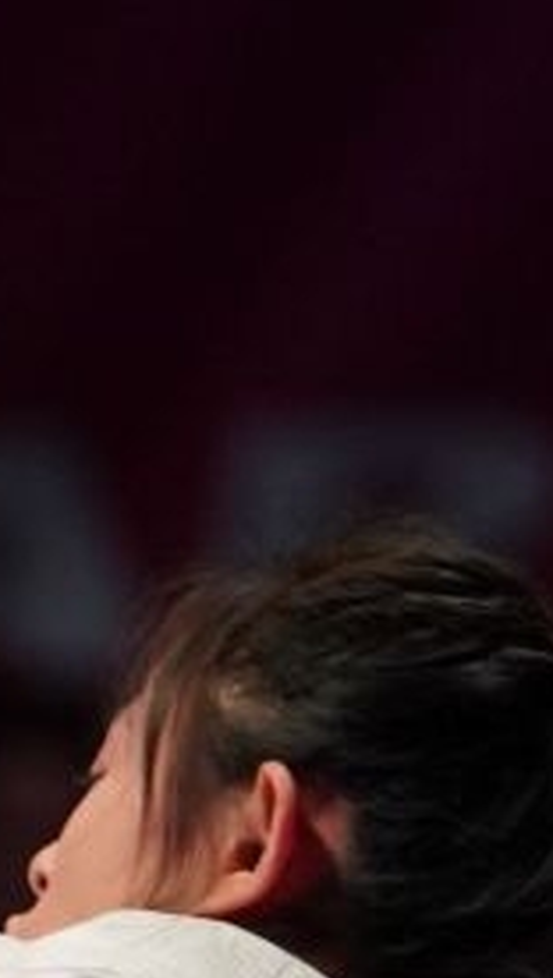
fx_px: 26570
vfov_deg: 2.1
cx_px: -1170
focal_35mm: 1023
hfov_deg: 1.2
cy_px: 1587
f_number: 2.8
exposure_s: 1/1000
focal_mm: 150
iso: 1250
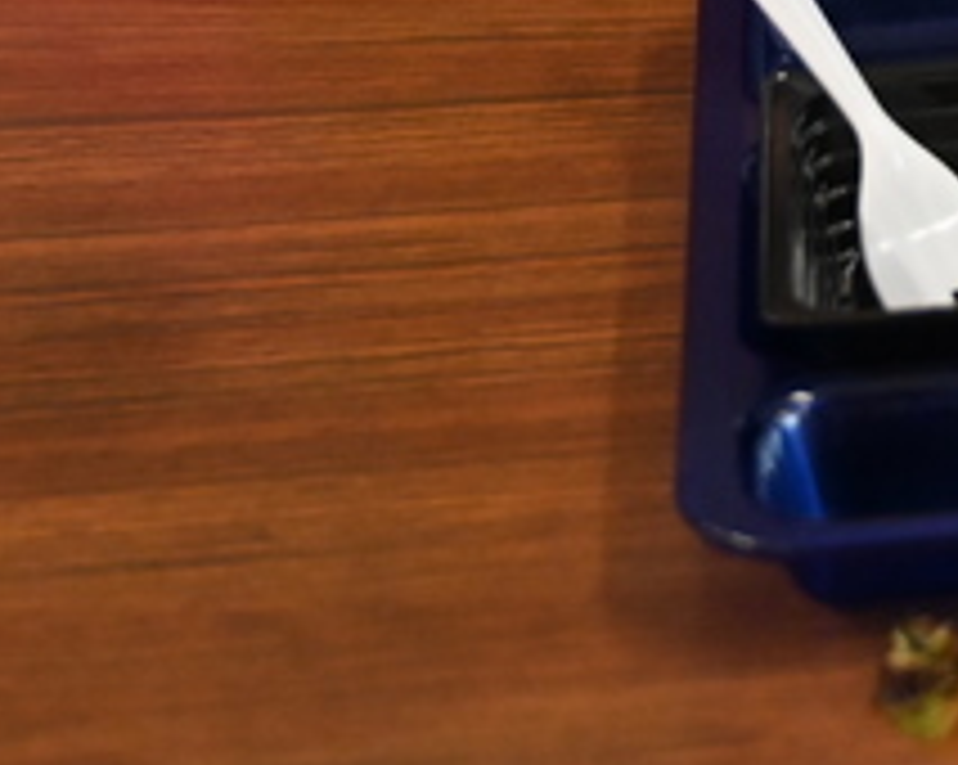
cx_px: 1403
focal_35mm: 149
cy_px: -709
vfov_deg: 9.7
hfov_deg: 12.4
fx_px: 4221
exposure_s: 1/125
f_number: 4
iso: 2500
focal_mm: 33
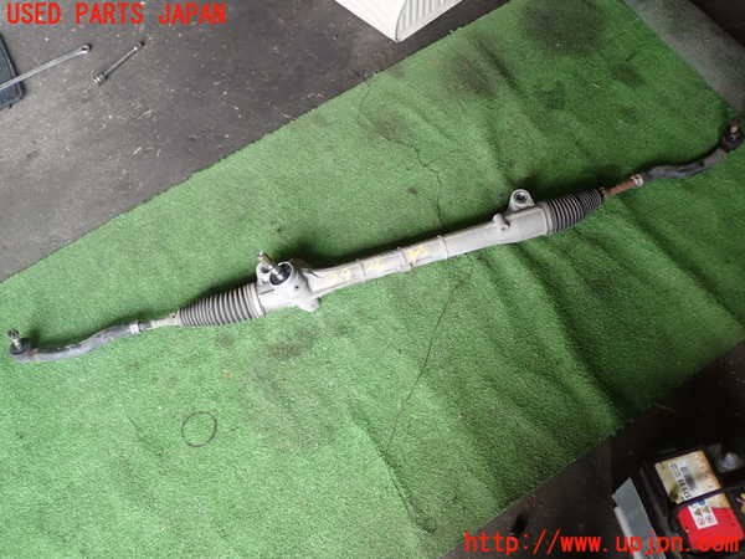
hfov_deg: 56.8
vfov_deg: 44.2
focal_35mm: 32
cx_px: 372
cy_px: 280
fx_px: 689
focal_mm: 5.79
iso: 160
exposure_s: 1/60
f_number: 2.4
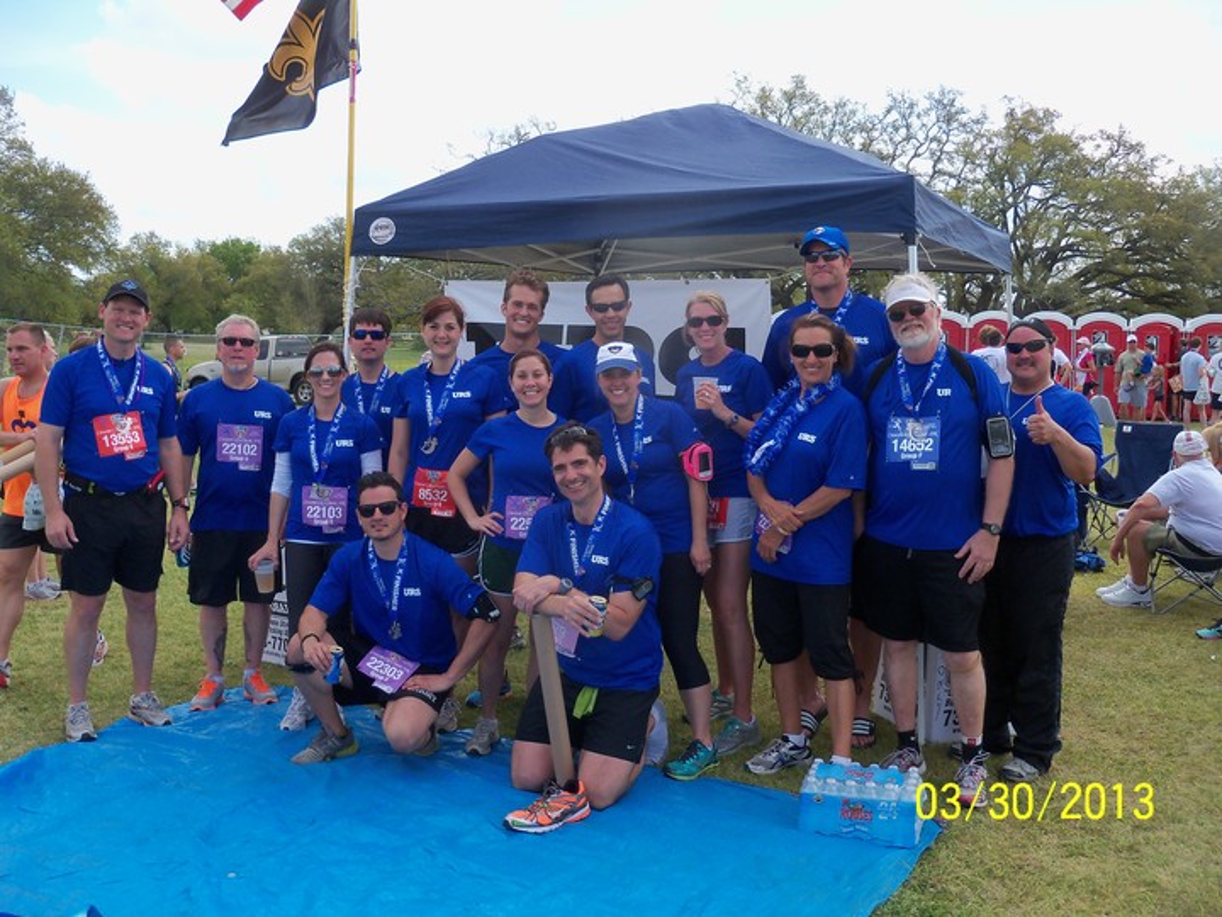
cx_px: 611
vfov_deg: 40.7
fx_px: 1236
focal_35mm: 35
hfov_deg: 52.6
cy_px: 458
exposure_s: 1/400
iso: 64
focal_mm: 6.2
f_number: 3.5
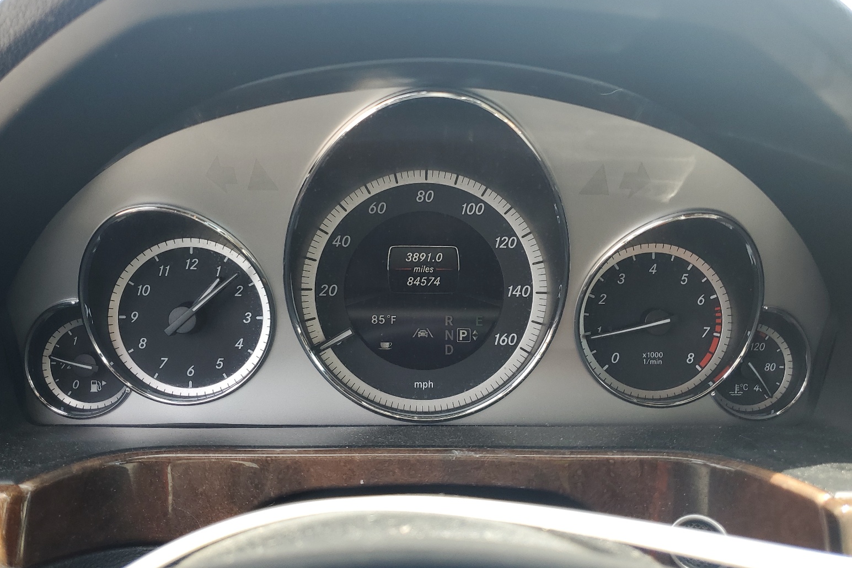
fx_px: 663
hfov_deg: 65.5
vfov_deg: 46.4
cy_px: 281
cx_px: 432
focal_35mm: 28
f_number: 1.5
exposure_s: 1/303
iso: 50
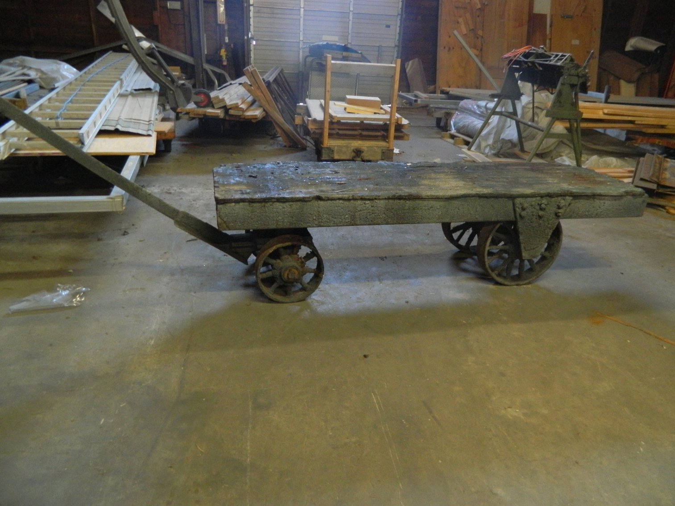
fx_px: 488
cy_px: 253
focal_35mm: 25
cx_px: 338
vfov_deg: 54.9
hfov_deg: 69.4
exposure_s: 1/13
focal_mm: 4.5
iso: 400
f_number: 3.1
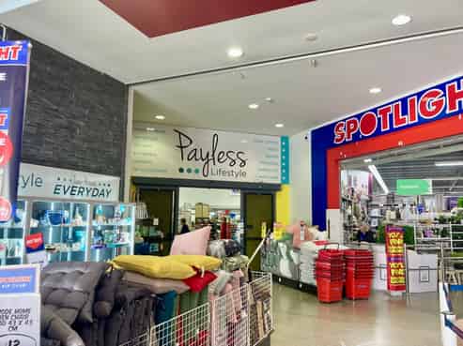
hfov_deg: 63.5
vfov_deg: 49.7
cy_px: 173
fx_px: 374
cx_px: 232
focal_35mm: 28
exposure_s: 1/50
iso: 50
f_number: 1.8
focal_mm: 3.99
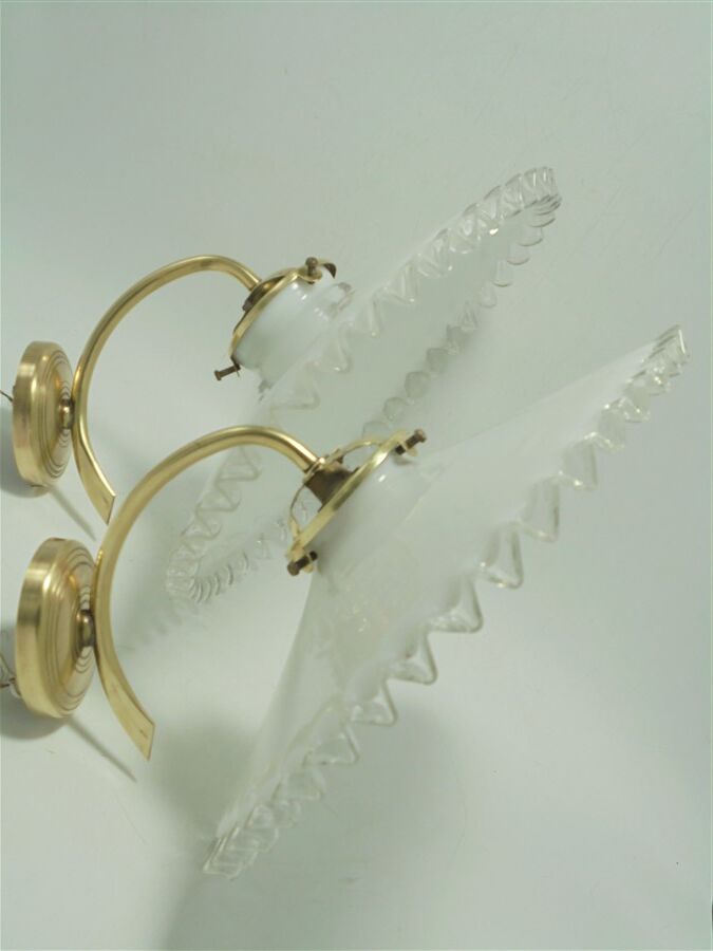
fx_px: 1346
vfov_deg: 38.9
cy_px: 476
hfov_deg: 29.7
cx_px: 356
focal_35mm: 49
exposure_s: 1/60
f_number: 4.8
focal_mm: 8.9
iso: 100
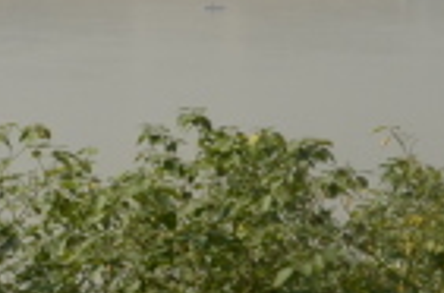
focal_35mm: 305
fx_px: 3749
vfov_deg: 4.5
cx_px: -970
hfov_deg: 6.2
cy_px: -3
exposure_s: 1/320
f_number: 10
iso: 200
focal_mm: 28
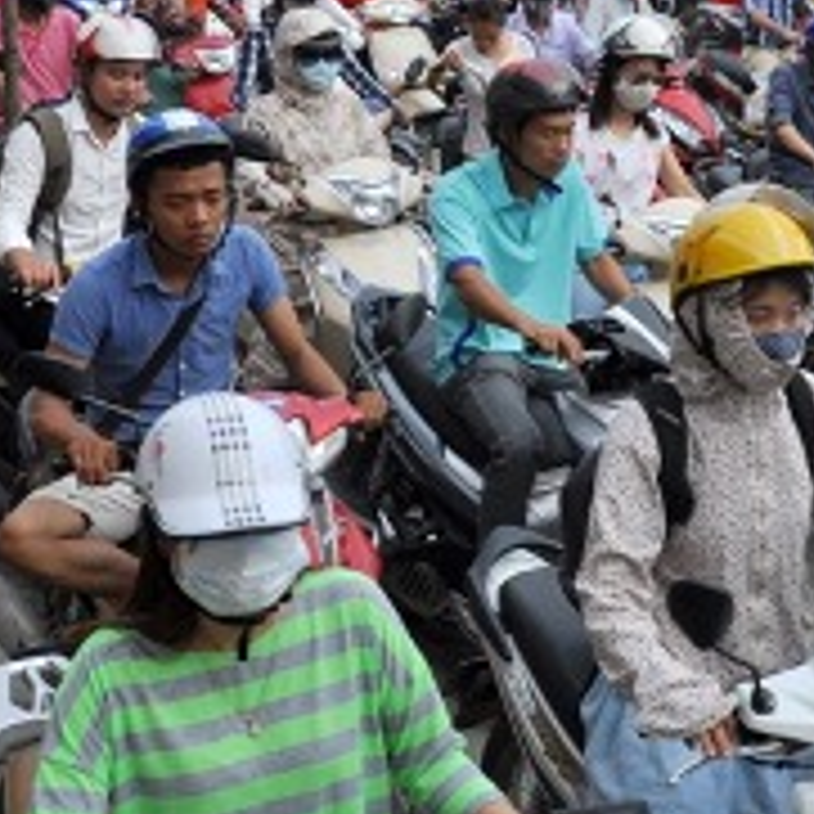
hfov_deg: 23.5
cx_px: 679
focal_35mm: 72
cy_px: 187
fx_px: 1916
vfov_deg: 23.7
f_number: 6.3
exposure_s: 1/500
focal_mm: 16
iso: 200
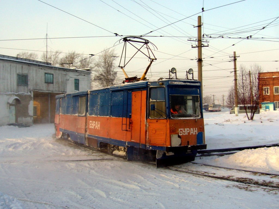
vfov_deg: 40.7
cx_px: 140
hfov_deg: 52.6
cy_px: 104
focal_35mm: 35
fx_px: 282
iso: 80
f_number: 5.6
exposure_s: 1/160
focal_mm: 5.8
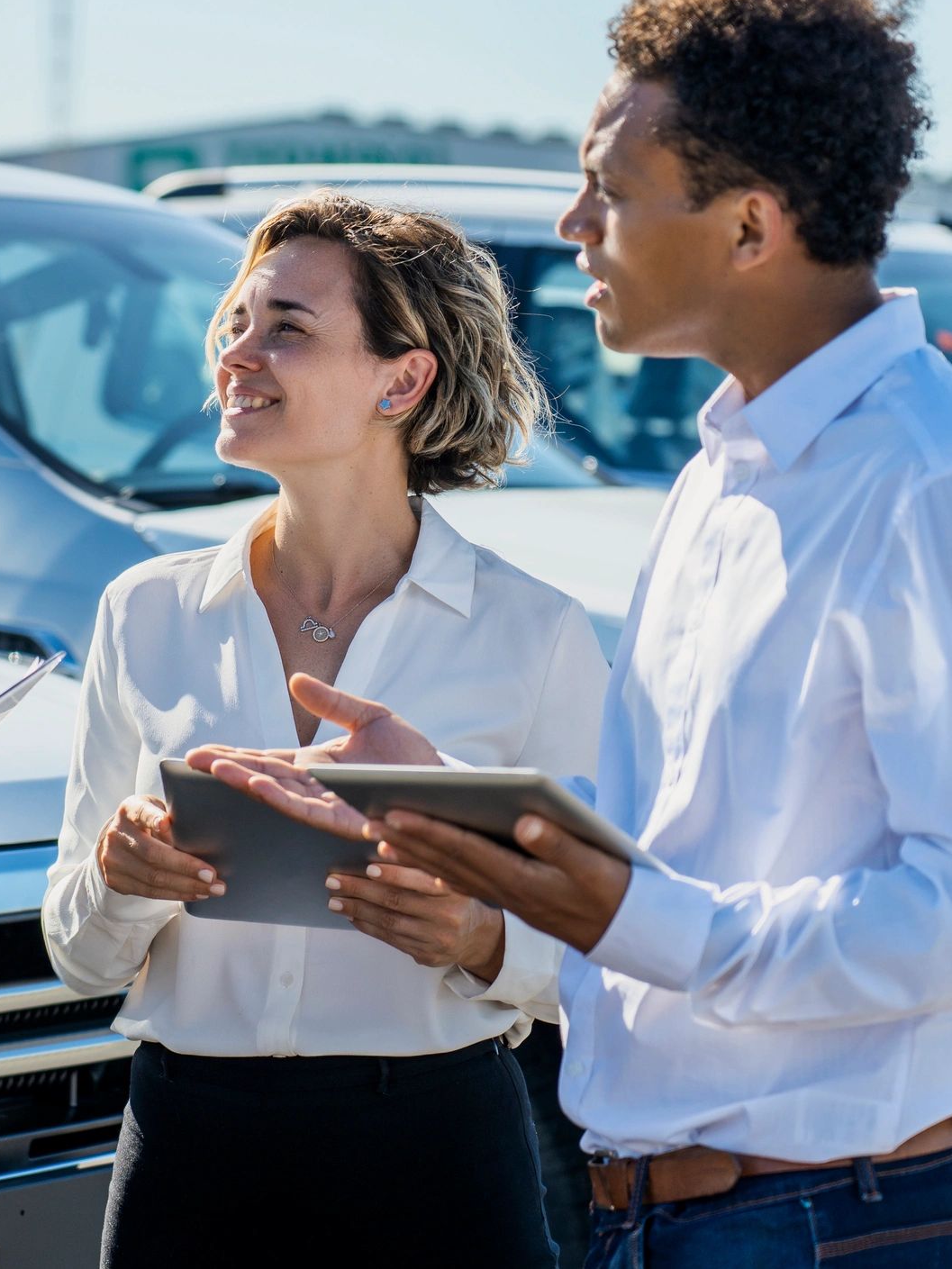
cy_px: 633
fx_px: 5573
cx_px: 228
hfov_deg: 9.7
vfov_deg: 13.0
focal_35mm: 152
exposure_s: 1/1000
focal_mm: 105
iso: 200
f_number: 4
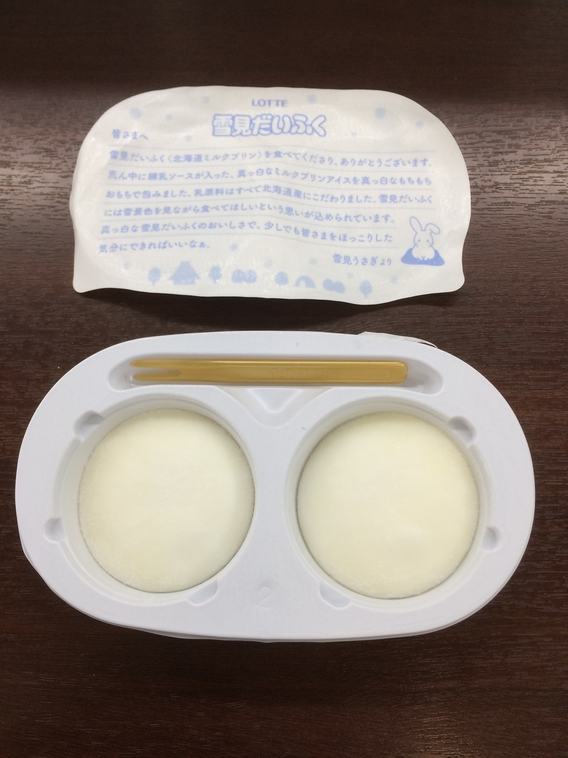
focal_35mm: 29
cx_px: 284
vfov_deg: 61.7
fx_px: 634
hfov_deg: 48.2
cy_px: 379
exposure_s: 1/40
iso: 40
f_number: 2.2
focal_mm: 4.15
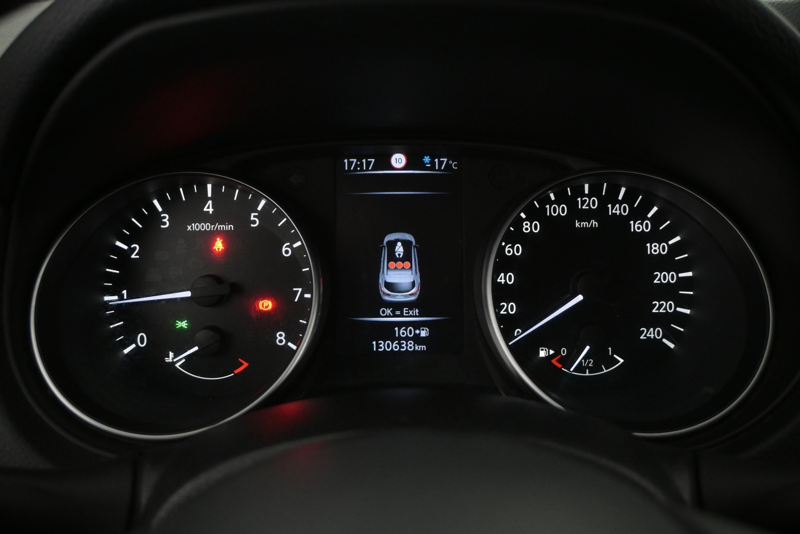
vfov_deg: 39.1
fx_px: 750
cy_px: 267
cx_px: 400
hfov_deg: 56.1
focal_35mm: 34
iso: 2500
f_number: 4.5
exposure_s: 1/80
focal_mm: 22.5
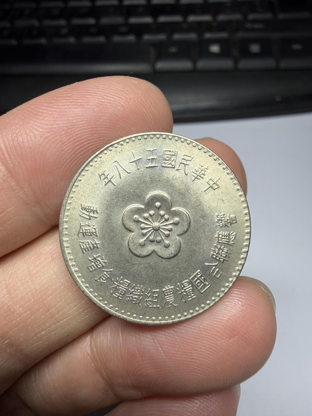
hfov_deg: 53.1
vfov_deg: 67.3
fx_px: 312
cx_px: 156
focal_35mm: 26
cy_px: 208
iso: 64
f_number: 2.2
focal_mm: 2.22
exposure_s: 1/121
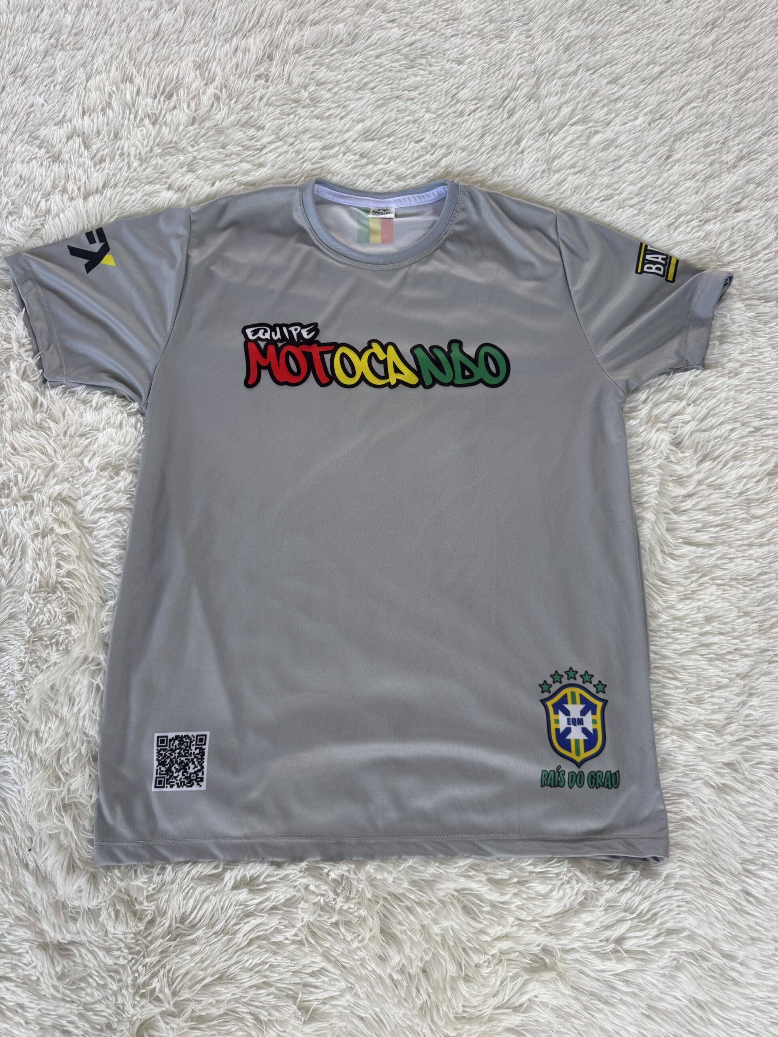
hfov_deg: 56.8
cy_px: 518
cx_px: 389
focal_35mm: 24
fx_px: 719
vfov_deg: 71.6
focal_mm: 6.76
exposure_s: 1/121
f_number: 1.78
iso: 125
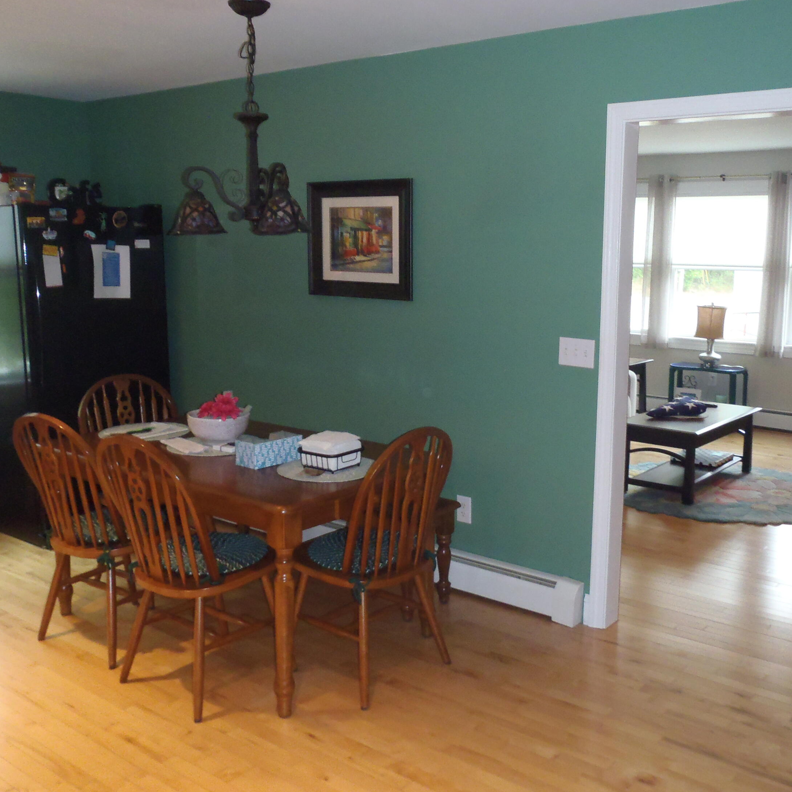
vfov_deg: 48.4
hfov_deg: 48.3
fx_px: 880
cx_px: 457
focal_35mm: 34
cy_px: 389
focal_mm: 5
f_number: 3.5
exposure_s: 1/30
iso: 400
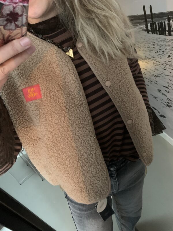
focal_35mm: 26
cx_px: 86
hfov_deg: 53.1
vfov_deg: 67.3
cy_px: 116
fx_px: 173
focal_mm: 4.25
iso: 800
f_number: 1.8
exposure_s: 1/24
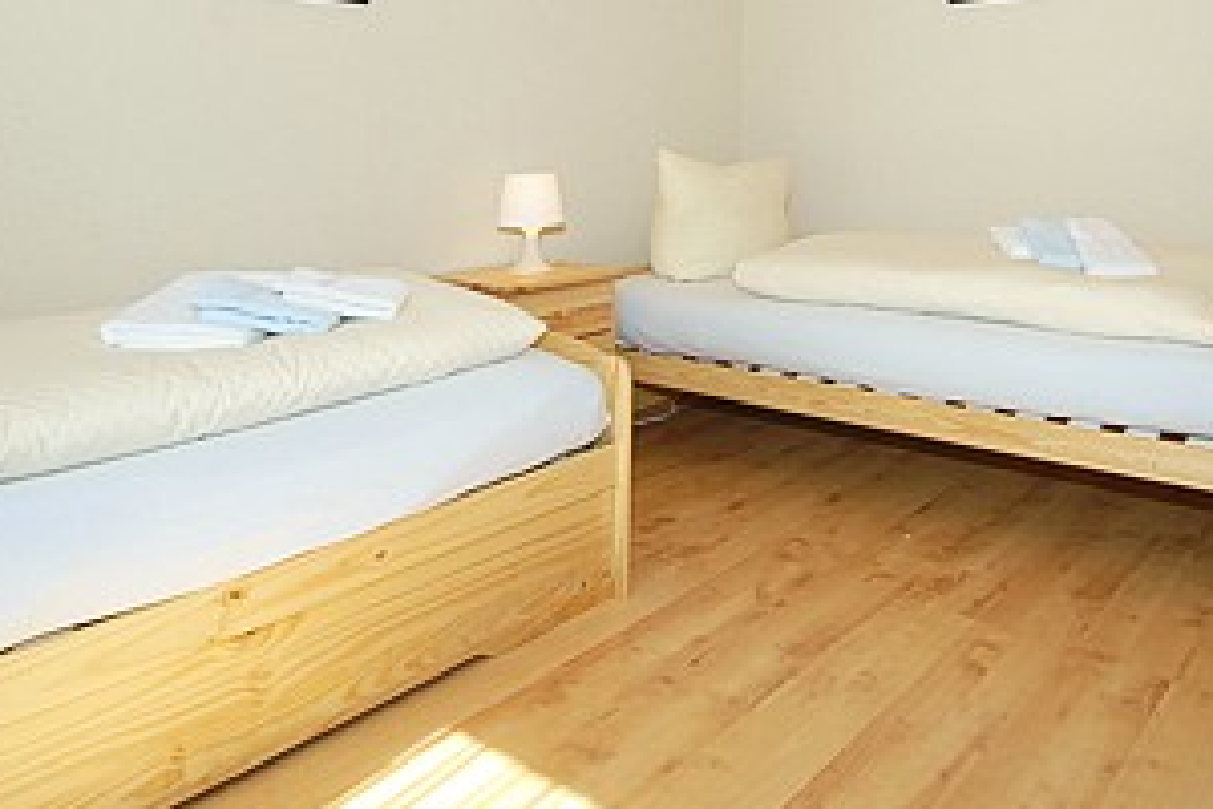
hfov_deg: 64.8
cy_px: 218
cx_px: 849
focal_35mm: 27
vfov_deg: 46.5
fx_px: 910
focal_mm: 12
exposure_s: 1/80
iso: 400
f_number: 13
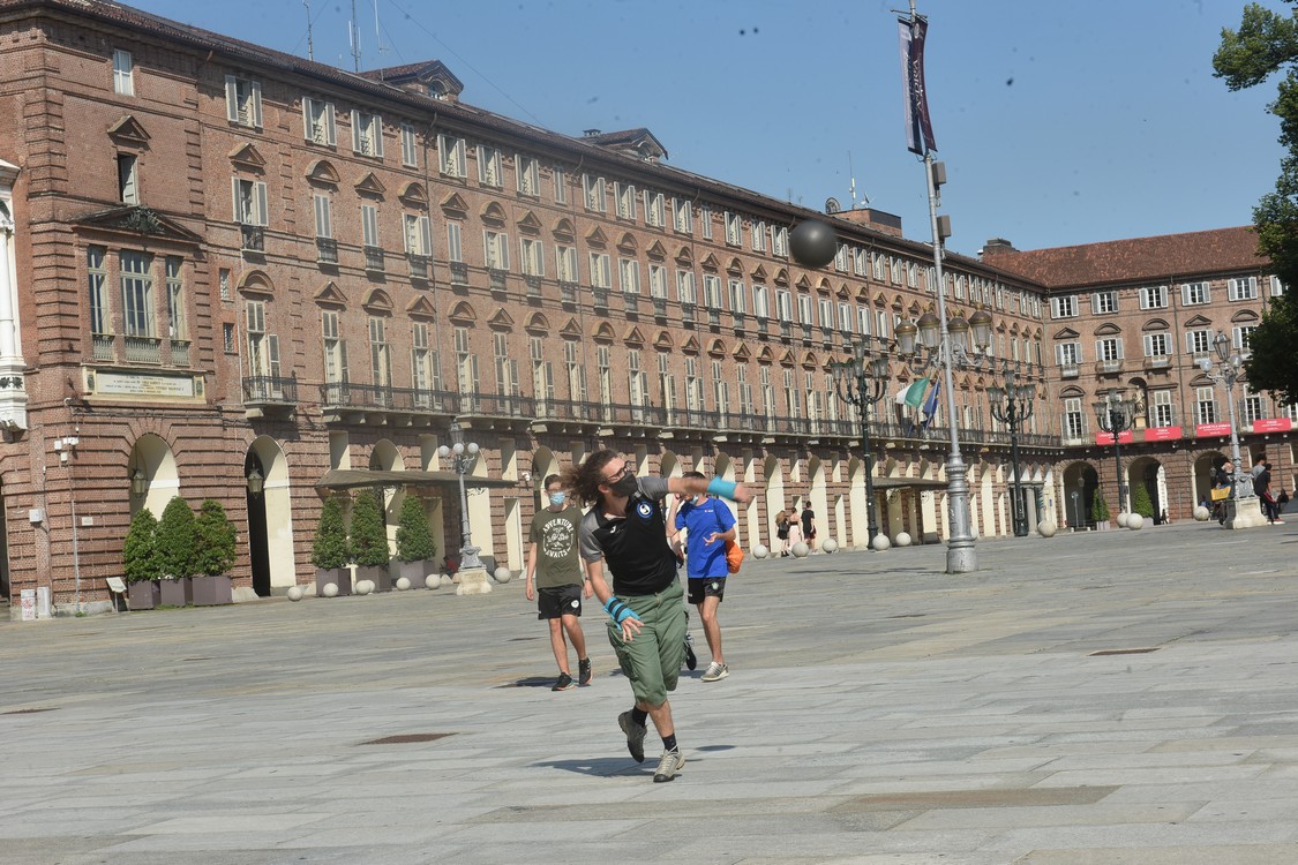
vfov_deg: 19.5
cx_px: 649
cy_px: 432
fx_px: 2524
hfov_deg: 28.8
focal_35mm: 70
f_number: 18
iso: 400
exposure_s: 1/320
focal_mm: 70
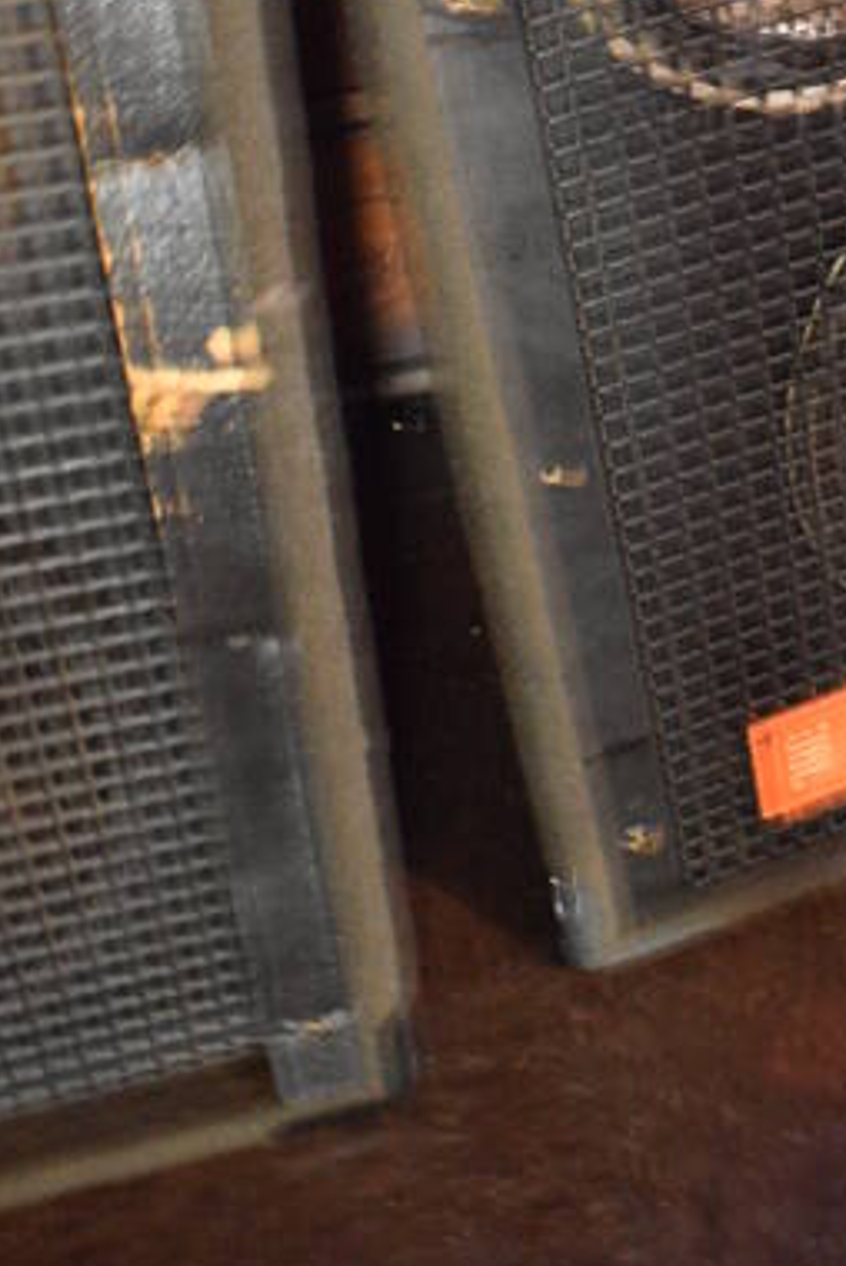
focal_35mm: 72
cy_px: -18
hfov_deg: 18.2
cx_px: 953
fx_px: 2533
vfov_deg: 26.5
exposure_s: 1/4
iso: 3200
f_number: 3.5
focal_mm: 20
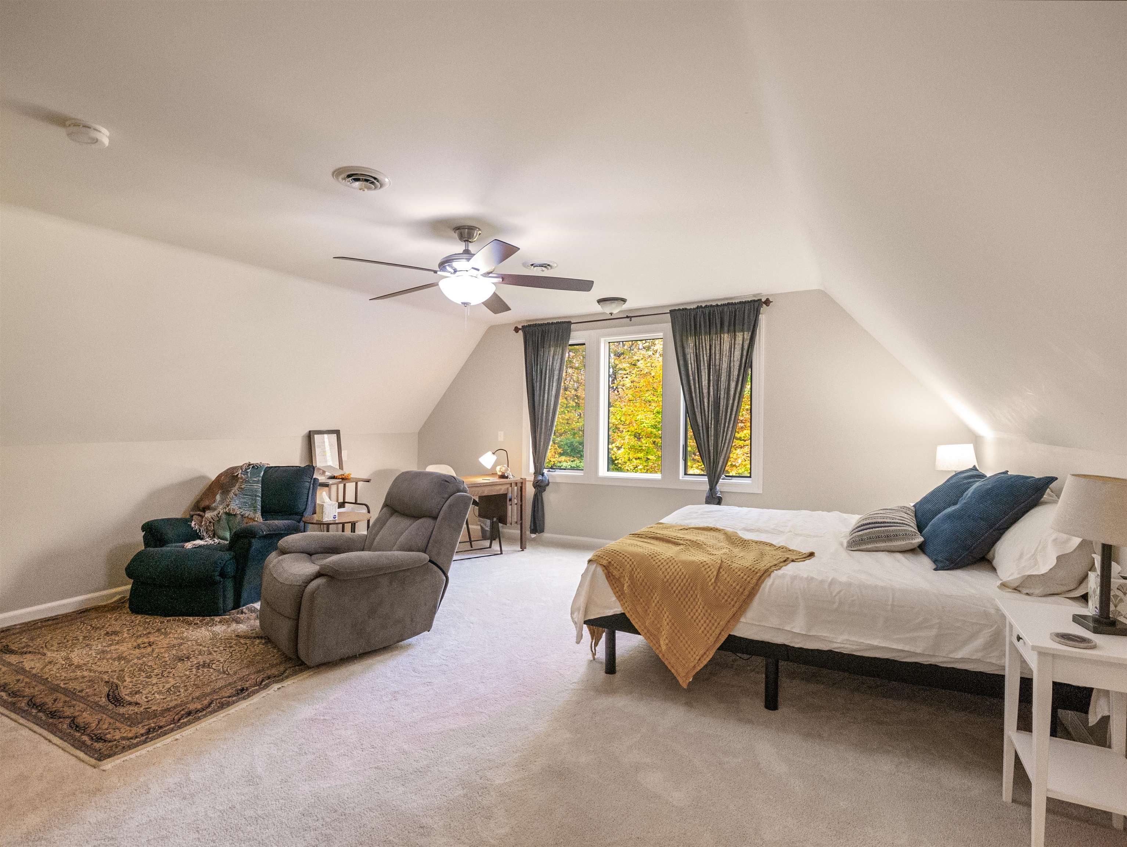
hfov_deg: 94.5
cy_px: 424
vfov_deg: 78.2
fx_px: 521
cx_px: 564
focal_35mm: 16
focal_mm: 8
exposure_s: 1/125
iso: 3200
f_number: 2.8
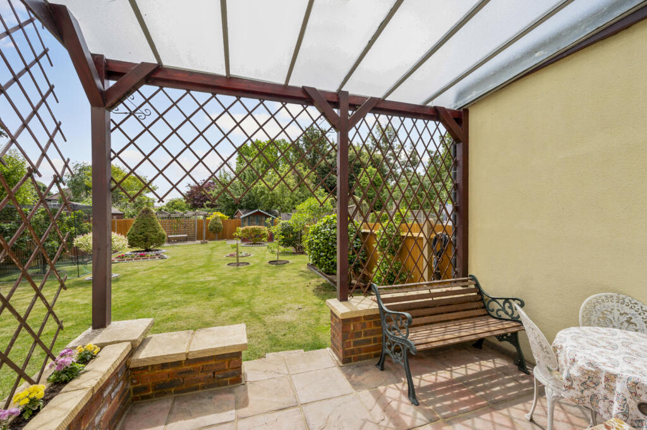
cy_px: 215
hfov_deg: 104.3
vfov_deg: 81.1
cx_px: 324
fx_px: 251
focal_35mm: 14
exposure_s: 1/320
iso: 200
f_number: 8
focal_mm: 14
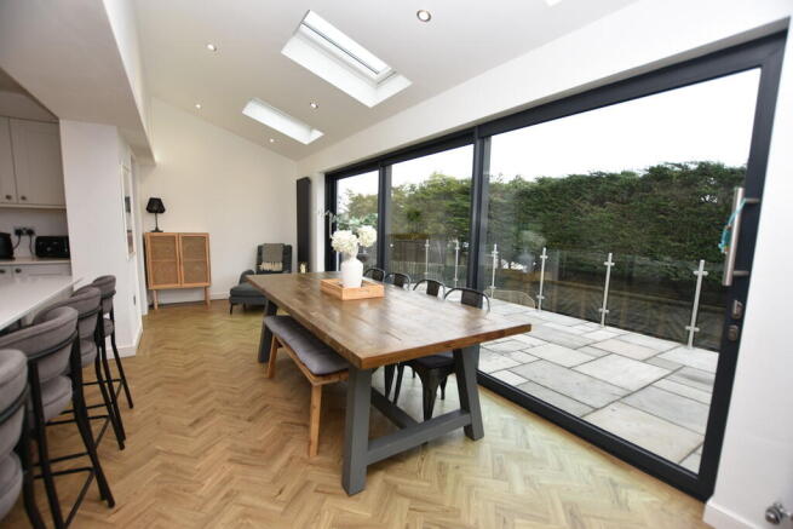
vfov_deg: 77.4
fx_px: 330
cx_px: 396
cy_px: 264
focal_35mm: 15
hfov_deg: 100.4
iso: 220
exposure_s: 1/60
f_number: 4
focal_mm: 10
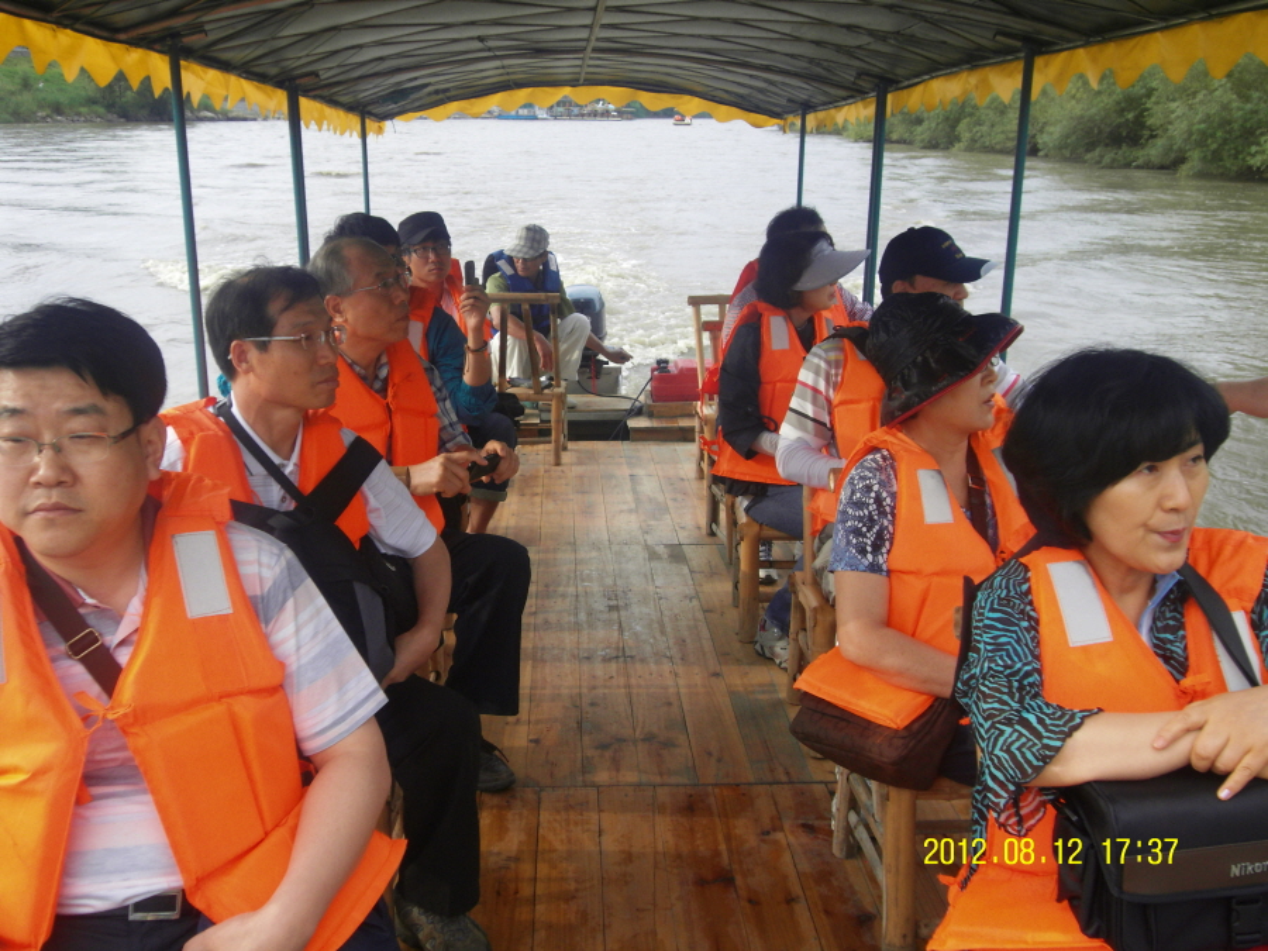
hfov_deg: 46.8
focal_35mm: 40
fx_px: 1465
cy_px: 476
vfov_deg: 36.0
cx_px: 634
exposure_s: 1/250
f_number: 3.7
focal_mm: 7.1
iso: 80
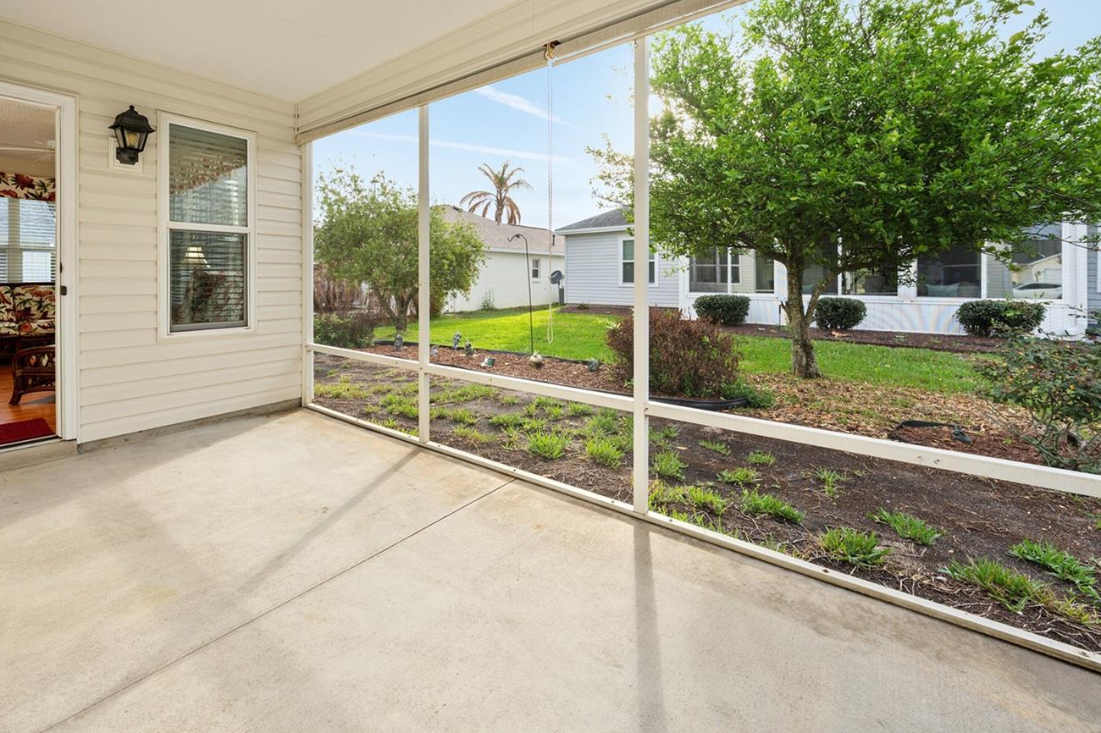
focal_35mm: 16
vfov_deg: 72.7
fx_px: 489
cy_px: 285
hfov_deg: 96.4
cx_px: 495
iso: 250
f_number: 6.3
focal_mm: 13
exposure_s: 1/60
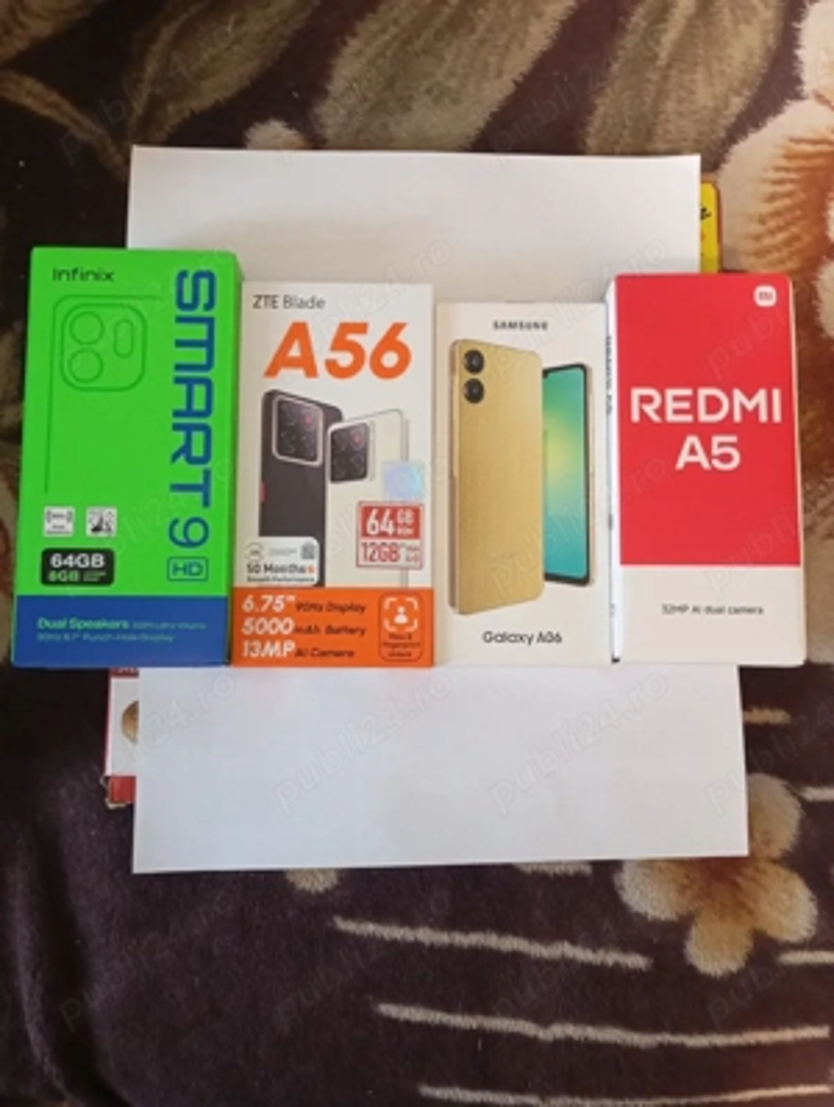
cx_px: 417
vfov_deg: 63.4
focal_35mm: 28
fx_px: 897
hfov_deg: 49.9
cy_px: 554
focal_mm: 4.27
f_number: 1.8
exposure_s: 1/20
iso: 1784
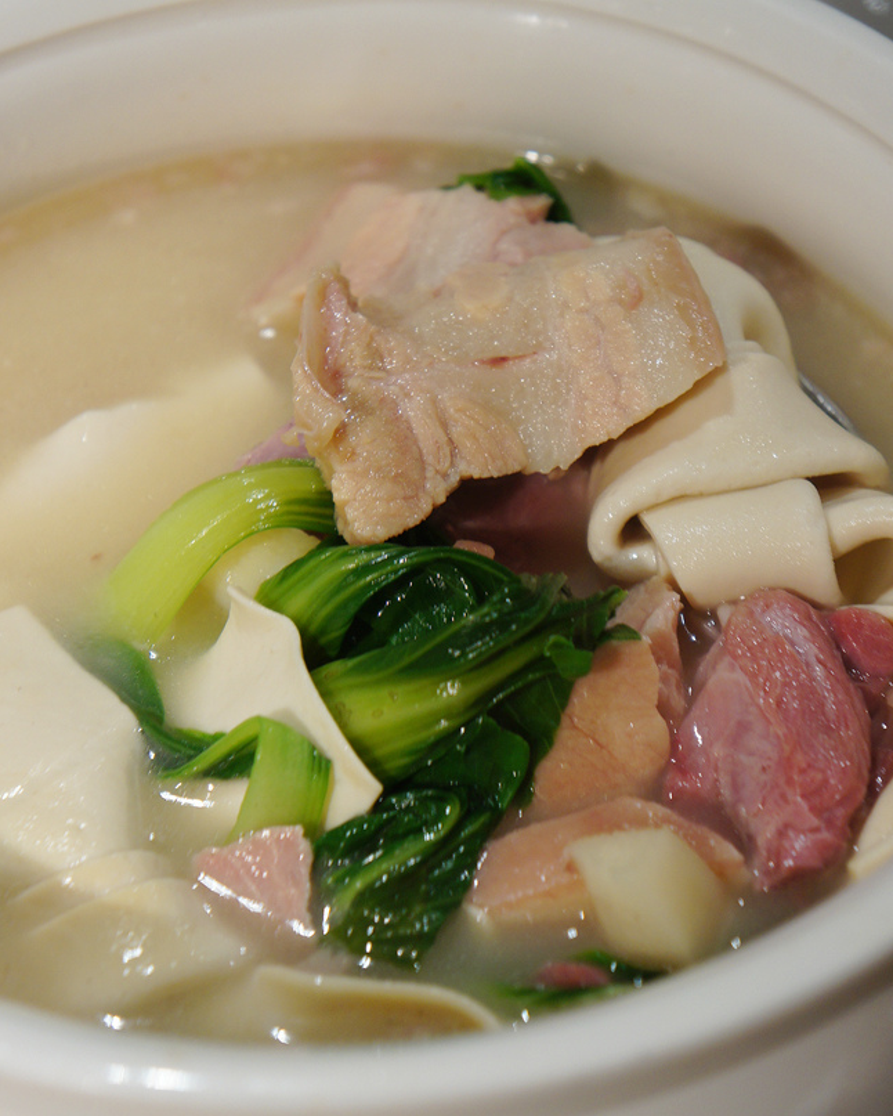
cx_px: 446
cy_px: 521
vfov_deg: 20.8
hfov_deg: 16.7
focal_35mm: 92
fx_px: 3038
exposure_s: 1/10
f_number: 5.6
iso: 400
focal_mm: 54
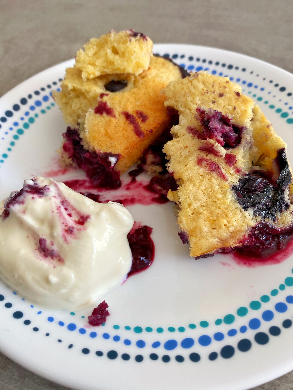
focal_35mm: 26
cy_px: 195
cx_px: 146
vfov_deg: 67.3
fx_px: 293
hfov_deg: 53.1
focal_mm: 4.25
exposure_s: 1/121
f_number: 1.8
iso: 40
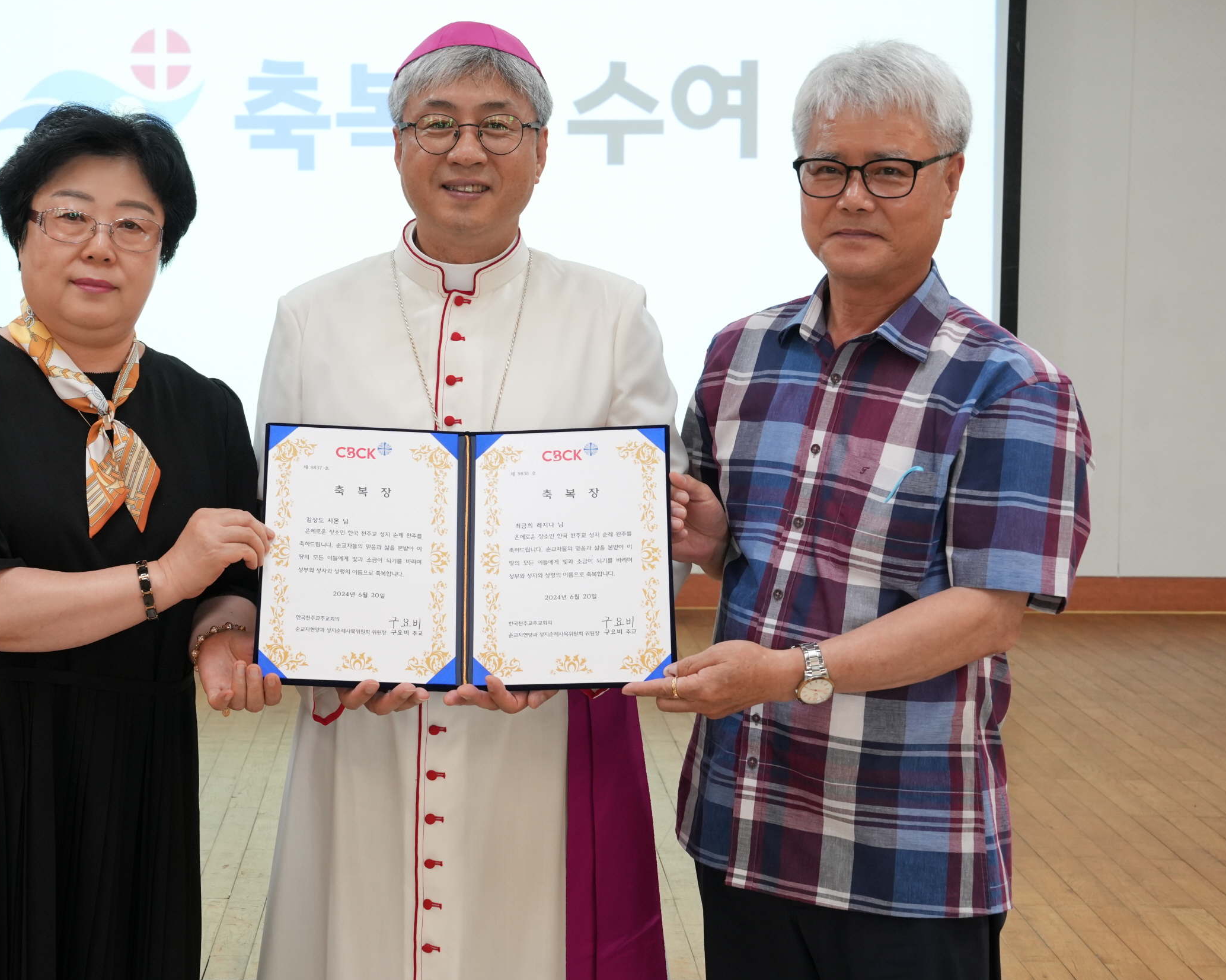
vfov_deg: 23.8
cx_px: 435
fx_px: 2322
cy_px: 418
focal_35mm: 64
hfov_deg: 29.4
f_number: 8
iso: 1250
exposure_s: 1/40
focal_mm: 47
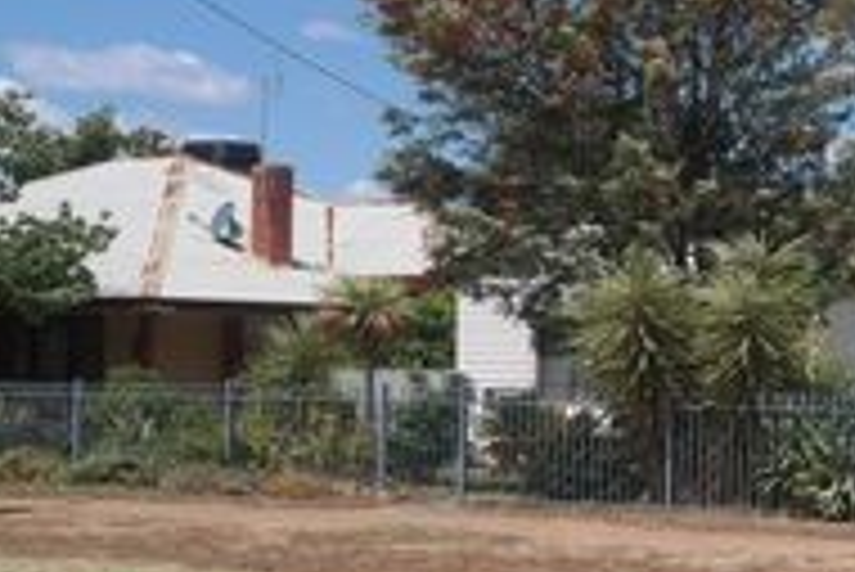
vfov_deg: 14.6
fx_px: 2234
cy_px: 336
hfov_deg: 20.5
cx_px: 981
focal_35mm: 94
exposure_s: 1/320
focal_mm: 25
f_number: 8
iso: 100
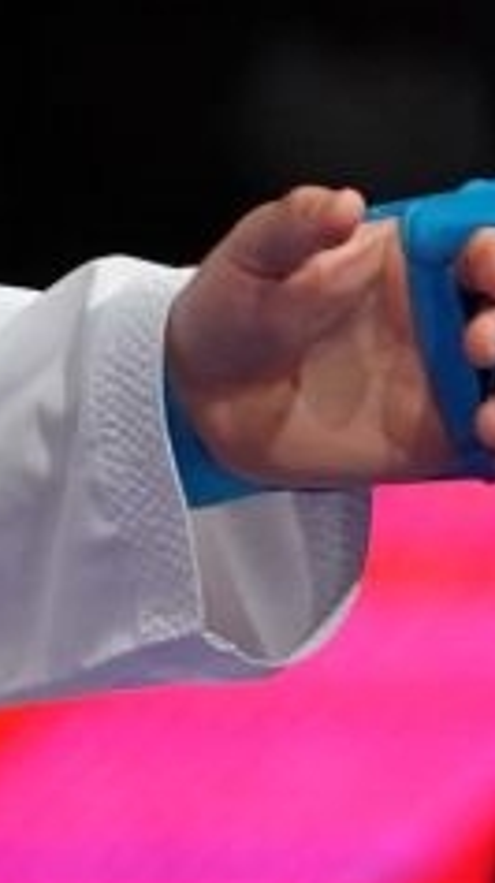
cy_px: 253
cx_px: 37
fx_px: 37144
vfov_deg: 1.4
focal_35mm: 1589
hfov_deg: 0.8
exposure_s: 1/1000
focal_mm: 200
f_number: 2.8
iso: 2000
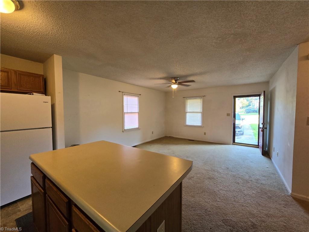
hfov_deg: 106.2
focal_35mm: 13
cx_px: 154
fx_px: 116
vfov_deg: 89.9
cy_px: 116
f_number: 2.2
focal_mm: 2.2
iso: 250
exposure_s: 1/60
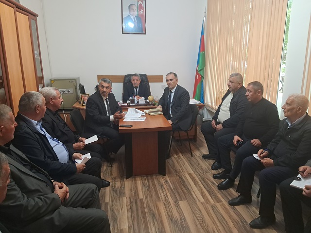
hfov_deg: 65.3
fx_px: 243
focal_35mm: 27
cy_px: 116
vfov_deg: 51.4
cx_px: 156
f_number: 1.8
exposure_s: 1/33
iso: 640
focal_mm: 4
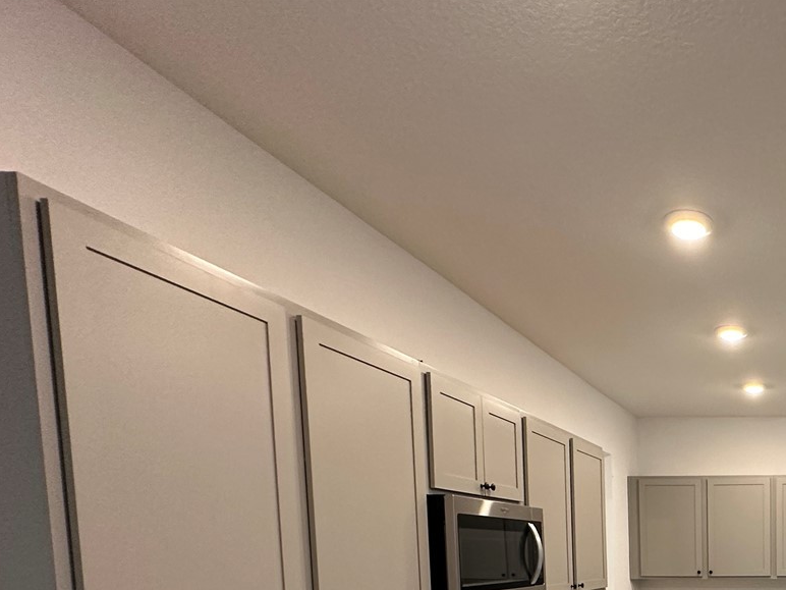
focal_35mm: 29
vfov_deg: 41.2
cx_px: 779
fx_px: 658
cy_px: 606
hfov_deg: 50.4
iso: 320
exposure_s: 1/120
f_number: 2.2
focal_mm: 2.22
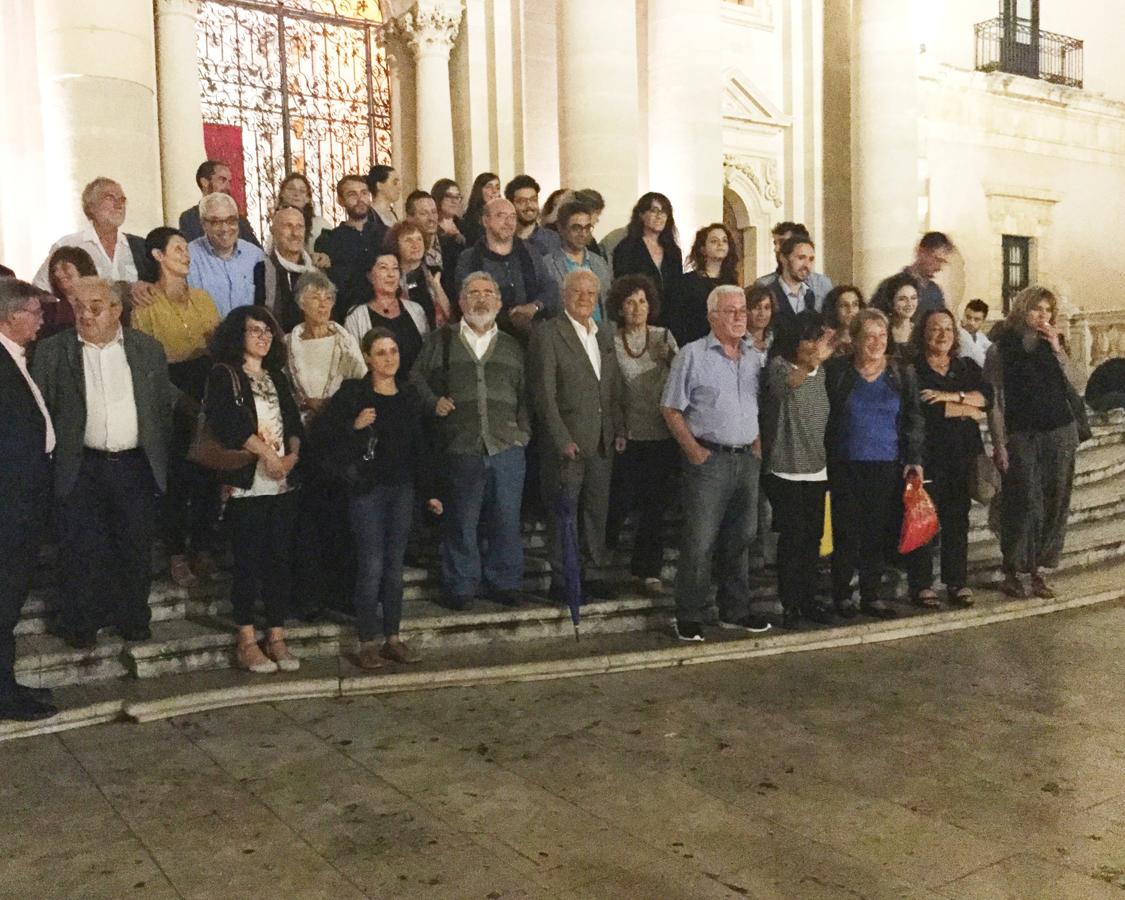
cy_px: 453
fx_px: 1099
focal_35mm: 33
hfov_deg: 54.2
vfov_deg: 44.5
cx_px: 530
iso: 800
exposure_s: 1/15
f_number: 2.4
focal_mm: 3.3
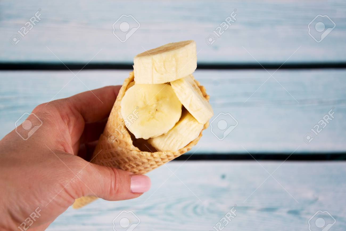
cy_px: 116
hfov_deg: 23.4
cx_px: 173
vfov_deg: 15.7
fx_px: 836
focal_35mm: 87
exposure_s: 1/100
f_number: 5
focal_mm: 58
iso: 100
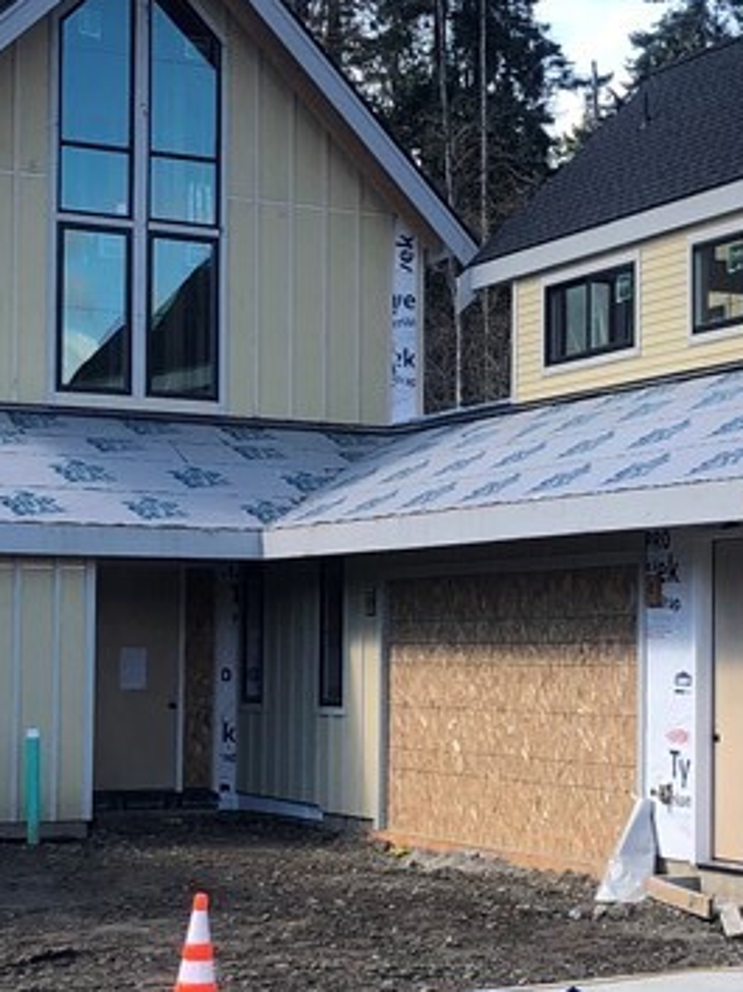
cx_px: 642
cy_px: 602
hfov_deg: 18.0
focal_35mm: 81
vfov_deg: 24.1
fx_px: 2321
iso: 20
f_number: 1.8
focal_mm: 3.99
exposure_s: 1/694
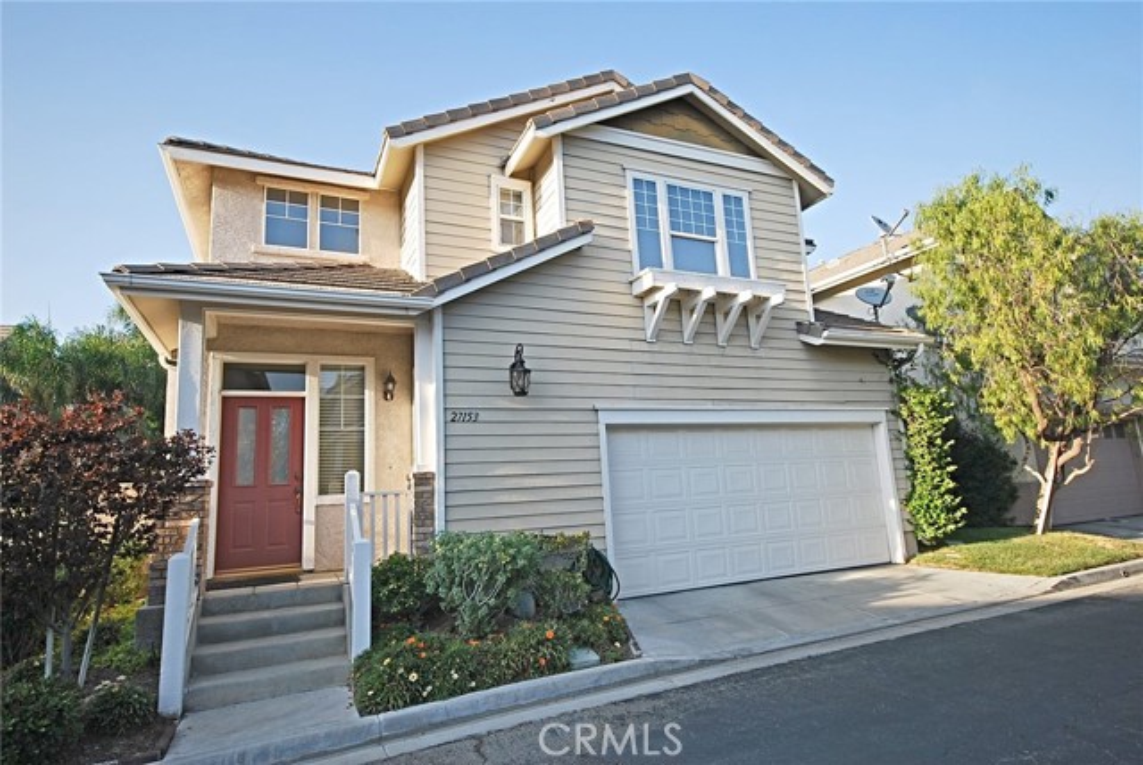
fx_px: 620
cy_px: 382
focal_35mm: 20
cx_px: 572
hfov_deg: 85.4
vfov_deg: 63.3
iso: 100
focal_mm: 13
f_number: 6.3
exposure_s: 1/160
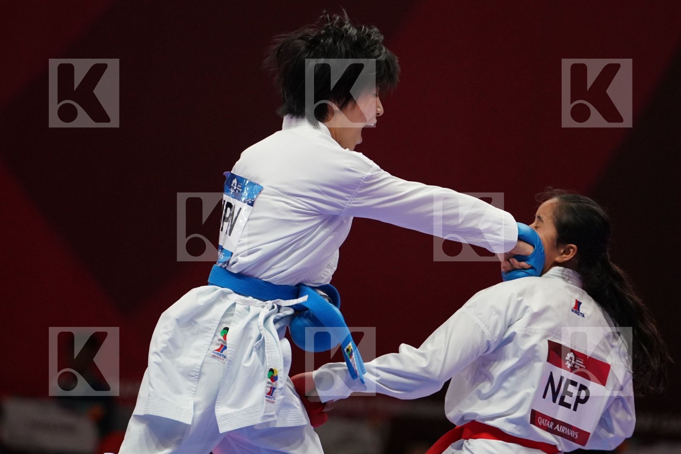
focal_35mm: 379
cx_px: 340
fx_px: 7169
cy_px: 227
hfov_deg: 5.4
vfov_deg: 3.6
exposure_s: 1/1000
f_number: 4
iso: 2500
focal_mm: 253
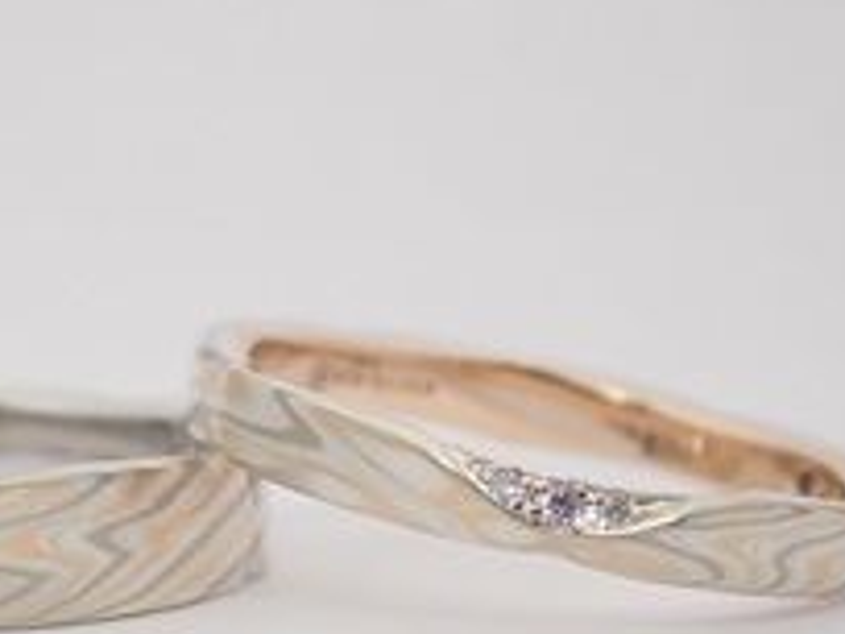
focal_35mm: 170
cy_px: 474
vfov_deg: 8.7
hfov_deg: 11.6
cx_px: 199
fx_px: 4150
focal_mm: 13.65
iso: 200
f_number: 4.1
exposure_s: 1/125
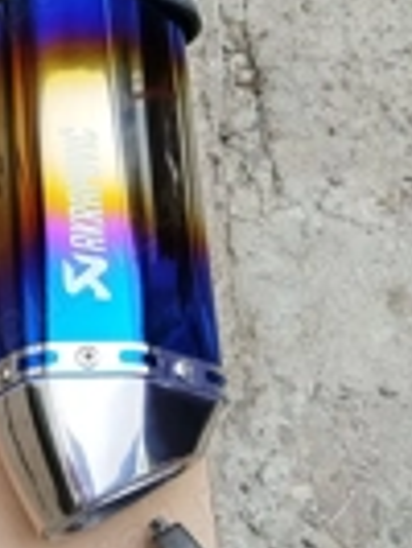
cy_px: 309
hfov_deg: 18.2
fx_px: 1236
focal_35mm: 78
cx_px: -54
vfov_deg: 25.0
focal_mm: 4.95
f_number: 1.9
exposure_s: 1/266
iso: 100
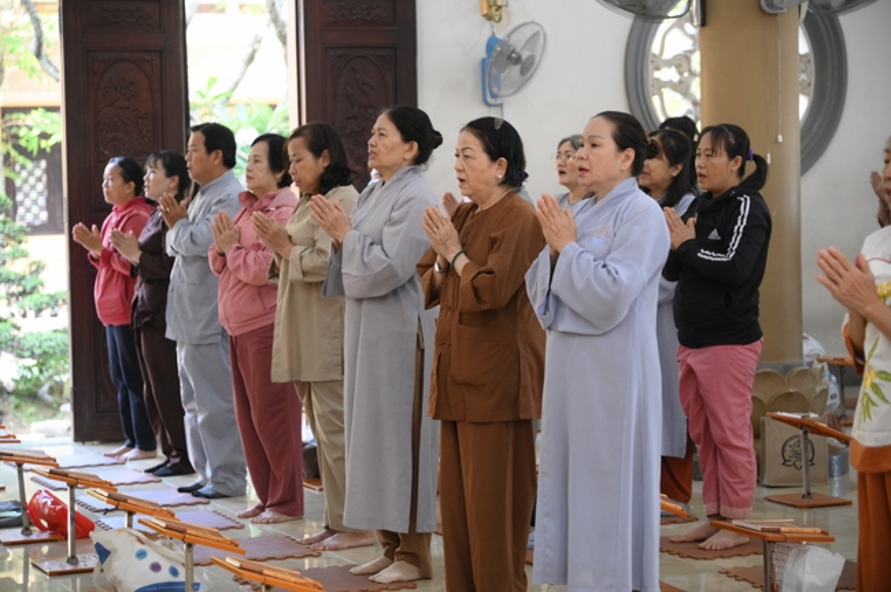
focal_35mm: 92
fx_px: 2275
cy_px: 296
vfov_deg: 14.8
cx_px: 446
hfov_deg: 22.2
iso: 3200
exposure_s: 1/125
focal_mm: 92
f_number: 4
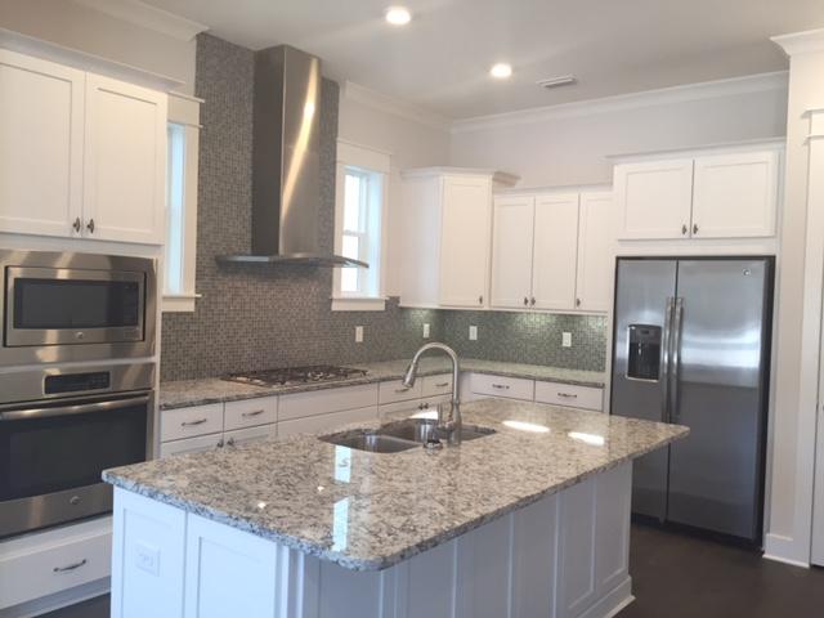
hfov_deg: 61.7
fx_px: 690
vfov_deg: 48.2
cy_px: 309
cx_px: 412
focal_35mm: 29
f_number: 2.2
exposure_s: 1/30
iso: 32
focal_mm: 4.15
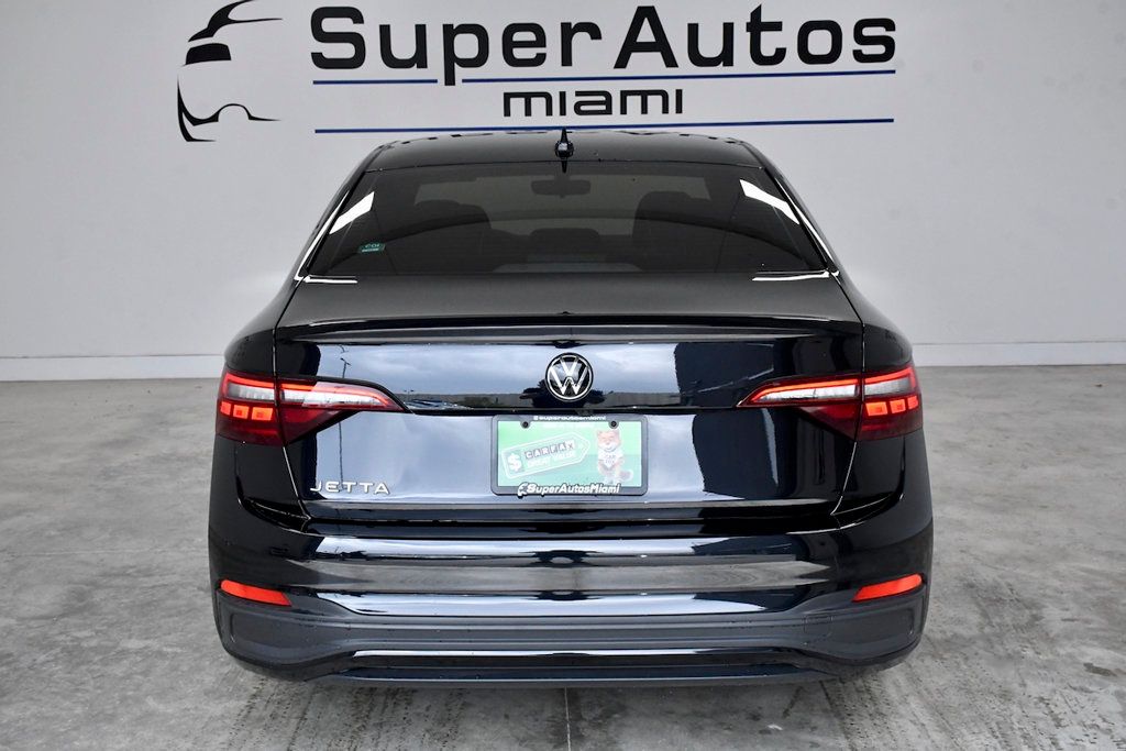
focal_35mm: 45
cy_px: 376
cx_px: 563
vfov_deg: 29.9
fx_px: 1408
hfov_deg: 43.6
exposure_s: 1/400
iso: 2500
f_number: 10
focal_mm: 30
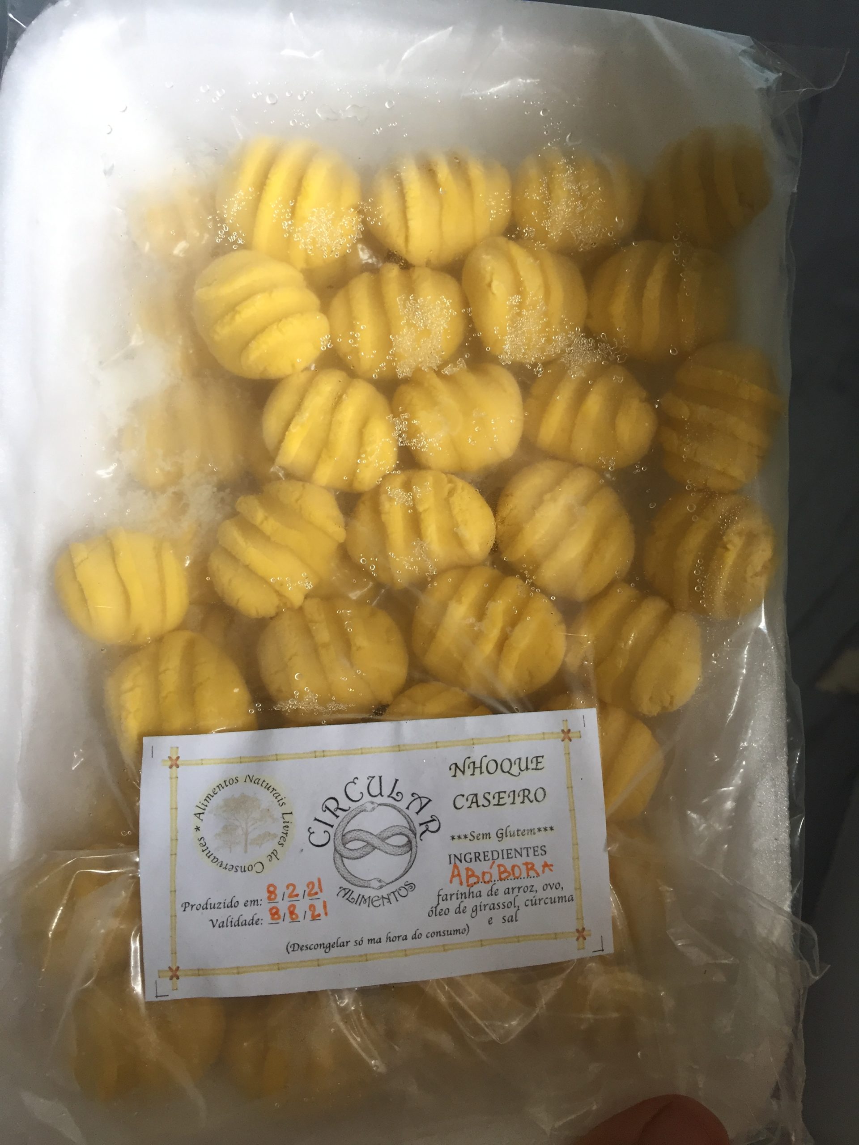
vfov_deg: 61.7
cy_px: 572
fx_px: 960
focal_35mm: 29
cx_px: 430
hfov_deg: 48.2
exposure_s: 1/30
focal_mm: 4.15
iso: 64
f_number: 2.2
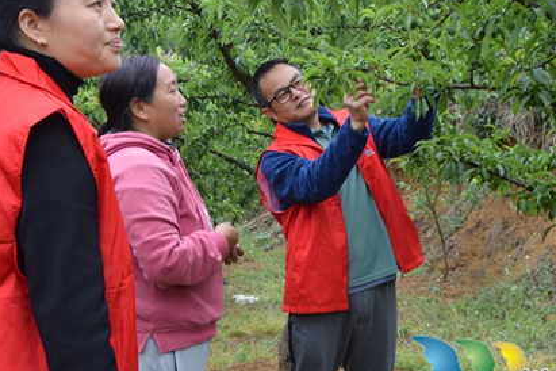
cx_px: 277
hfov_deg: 35.6
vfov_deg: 24.2
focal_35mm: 56
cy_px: 164
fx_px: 865
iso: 400
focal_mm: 24
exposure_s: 1/125
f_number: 5.6
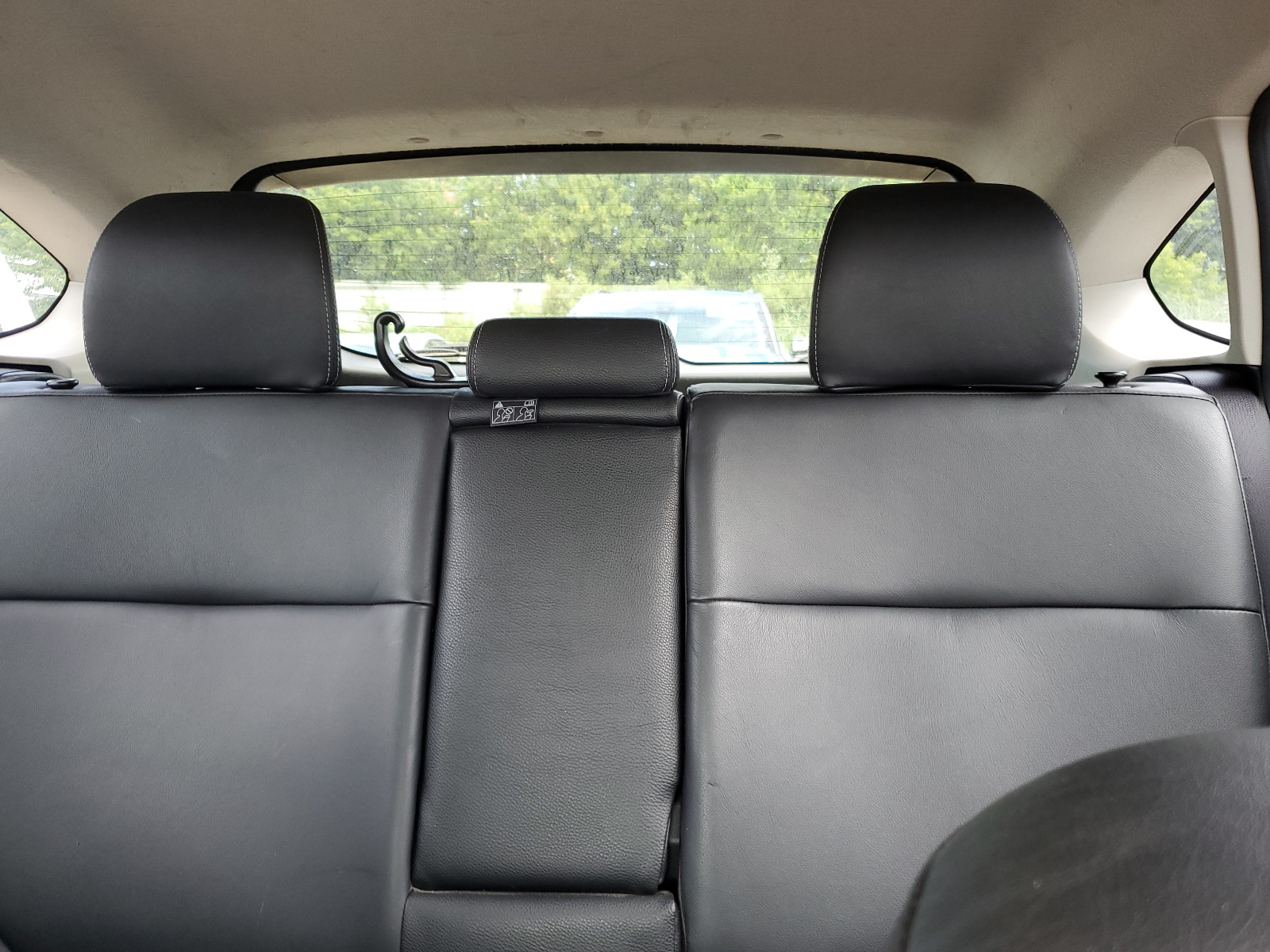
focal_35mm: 26
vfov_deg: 53.1
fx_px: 954
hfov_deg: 67.3
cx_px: 635
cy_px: 476
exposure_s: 1/60.2
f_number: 1.5
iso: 69
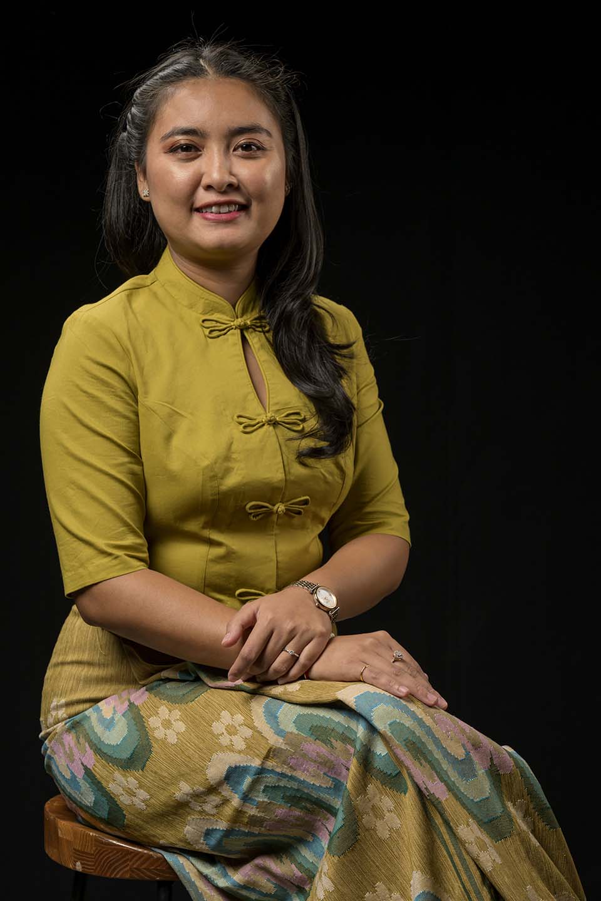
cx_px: 300
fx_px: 2128
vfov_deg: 23.9
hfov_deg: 16.1
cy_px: 450
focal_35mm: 85
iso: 250
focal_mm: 85
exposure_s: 1/200
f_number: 8
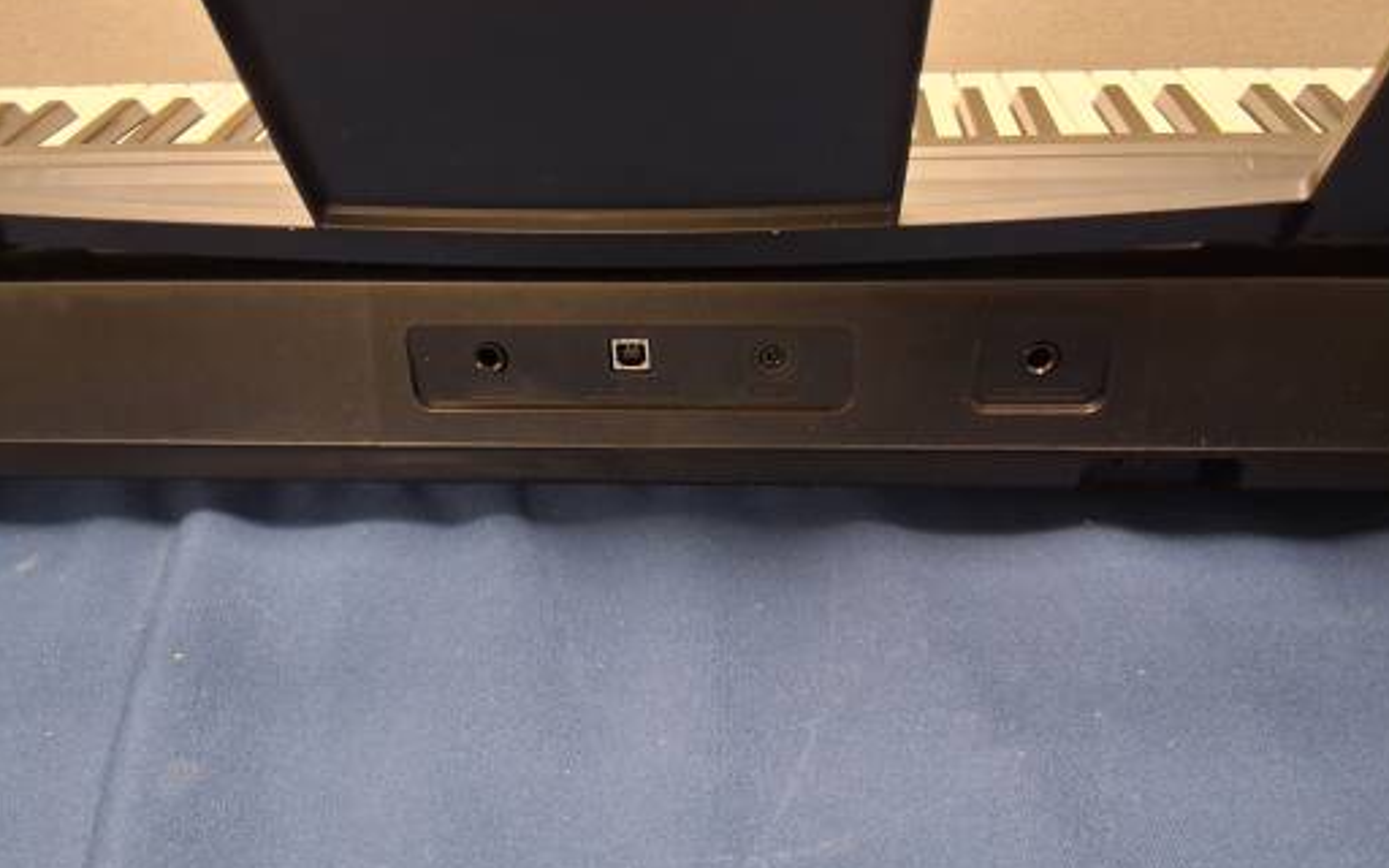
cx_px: 700
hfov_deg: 66.5
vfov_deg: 44.5
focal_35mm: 28
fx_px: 1060
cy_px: 456
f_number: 1.8
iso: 640
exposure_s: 1/33
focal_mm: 3.98
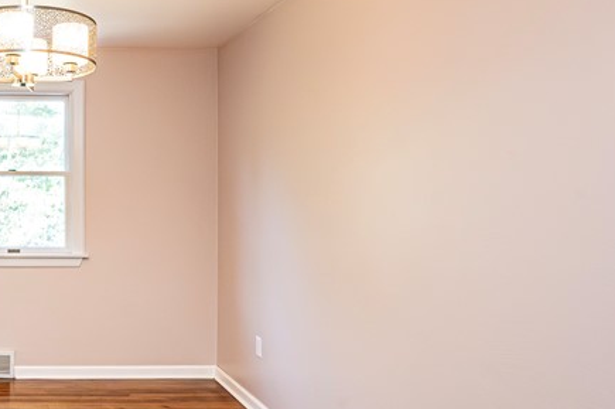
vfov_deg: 37.7
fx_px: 597
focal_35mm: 35
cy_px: 185
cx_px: 25
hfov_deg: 47.0
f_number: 9
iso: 5000
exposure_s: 1/160
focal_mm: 14
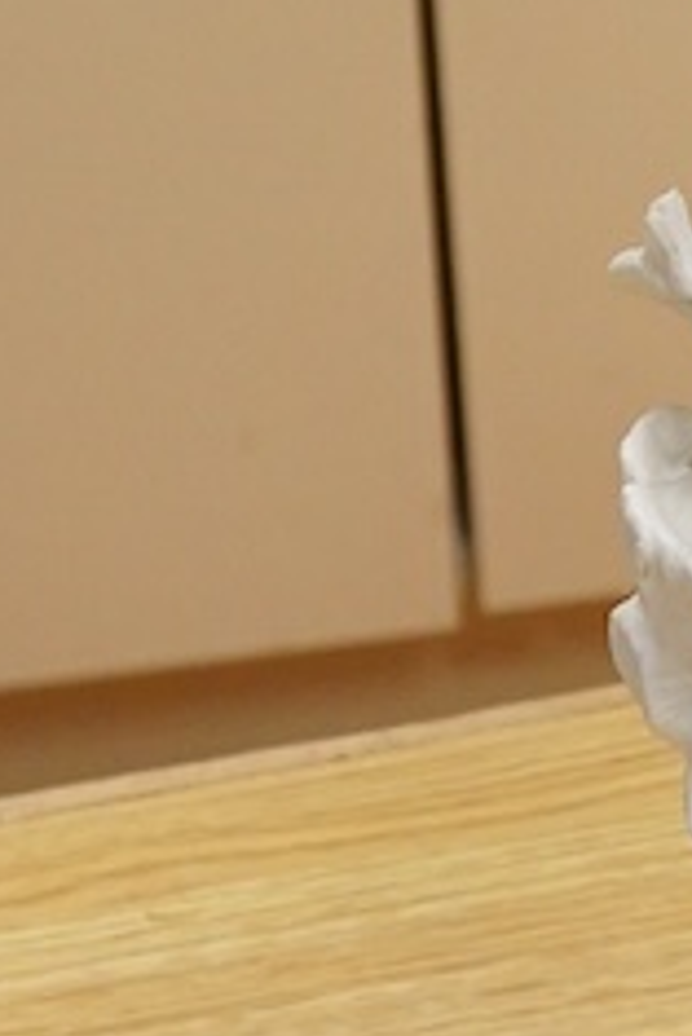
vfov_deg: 9.4
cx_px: 1274
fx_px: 6190
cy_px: -183
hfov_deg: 6.3
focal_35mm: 215
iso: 2500
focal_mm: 30
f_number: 10
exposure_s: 1/160
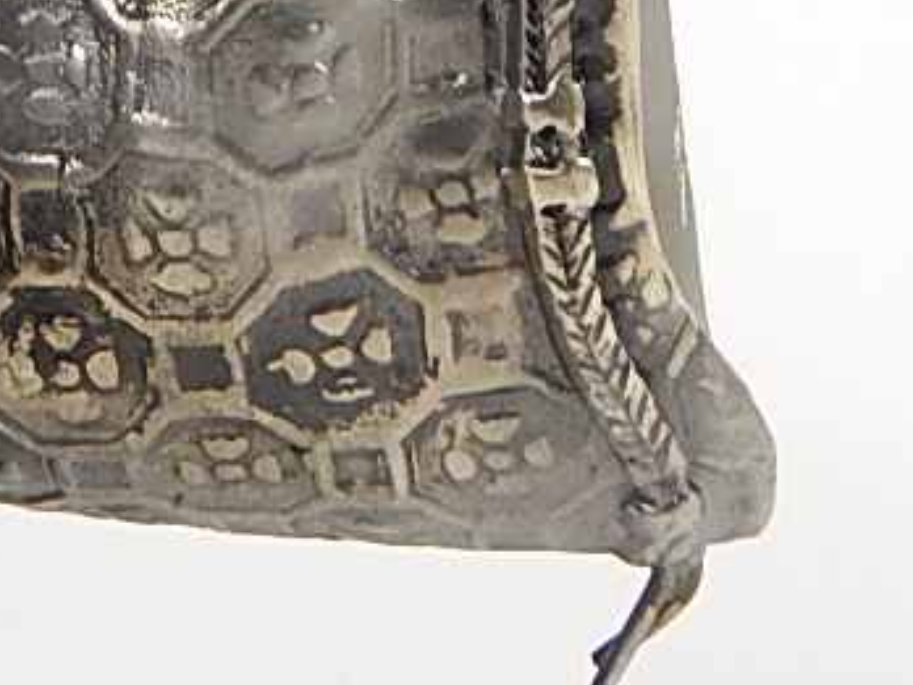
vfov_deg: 4.6
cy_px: -714
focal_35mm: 317
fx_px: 8361
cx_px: -735
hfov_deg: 6.1
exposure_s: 1/30
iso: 160
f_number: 4.1
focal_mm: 12.3
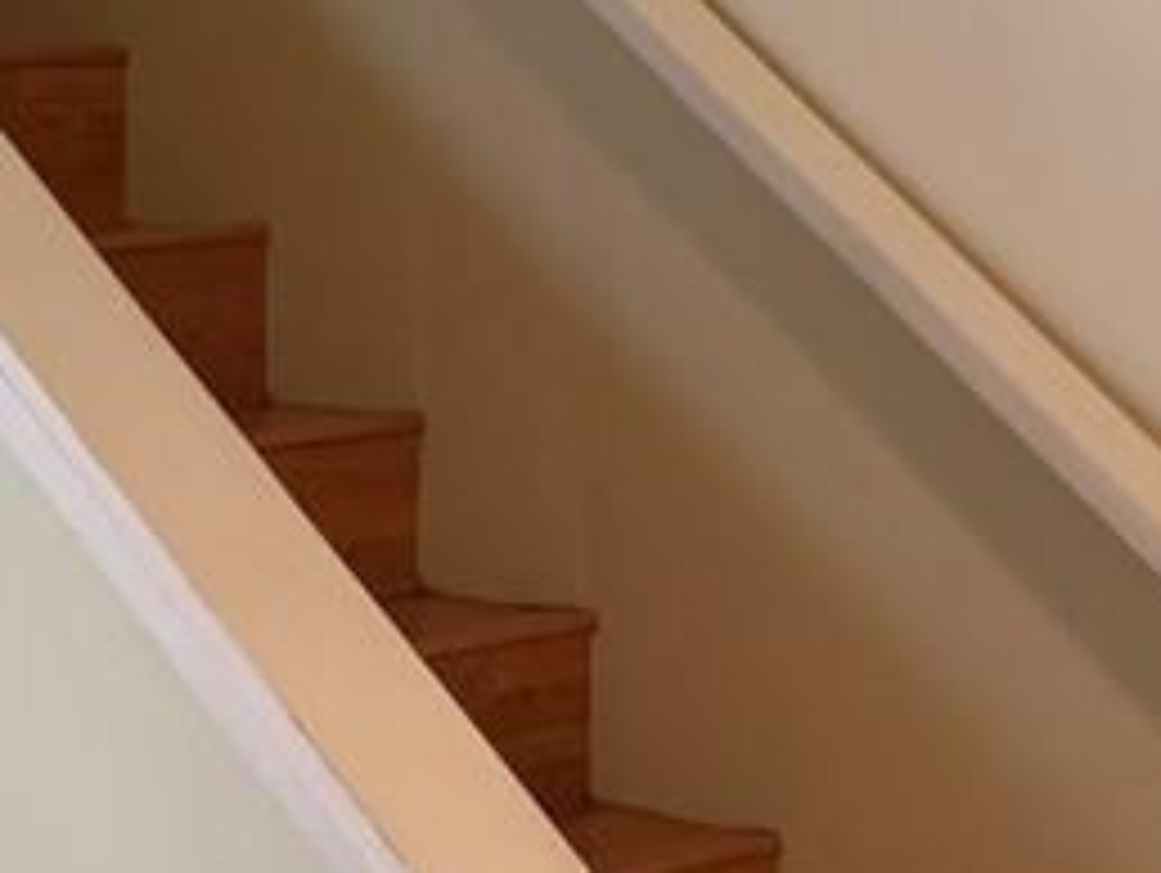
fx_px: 3458
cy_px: 644
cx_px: 288
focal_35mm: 103
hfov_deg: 18.9
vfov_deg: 14.3
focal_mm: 4.25
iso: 160
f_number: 1.8
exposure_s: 1/60
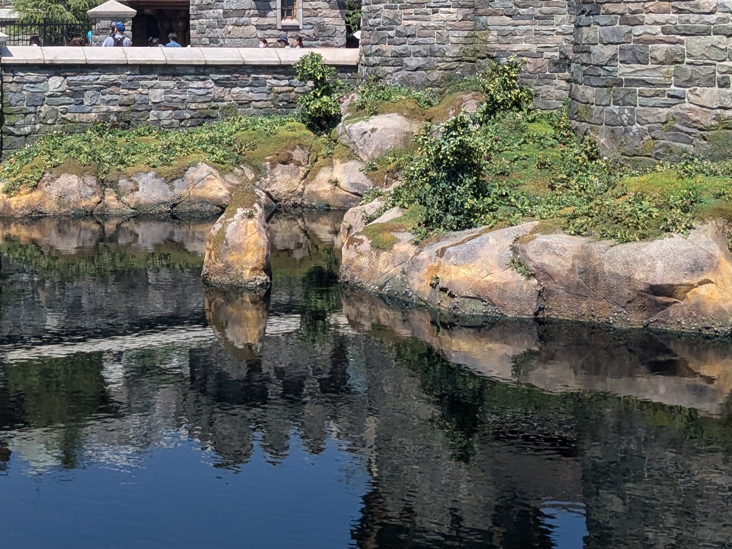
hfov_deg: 29.7
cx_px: 281
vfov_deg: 21.5
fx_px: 1374
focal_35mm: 65
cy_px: -46
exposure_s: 1/4673
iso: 64
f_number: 1.73
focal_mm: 4.38
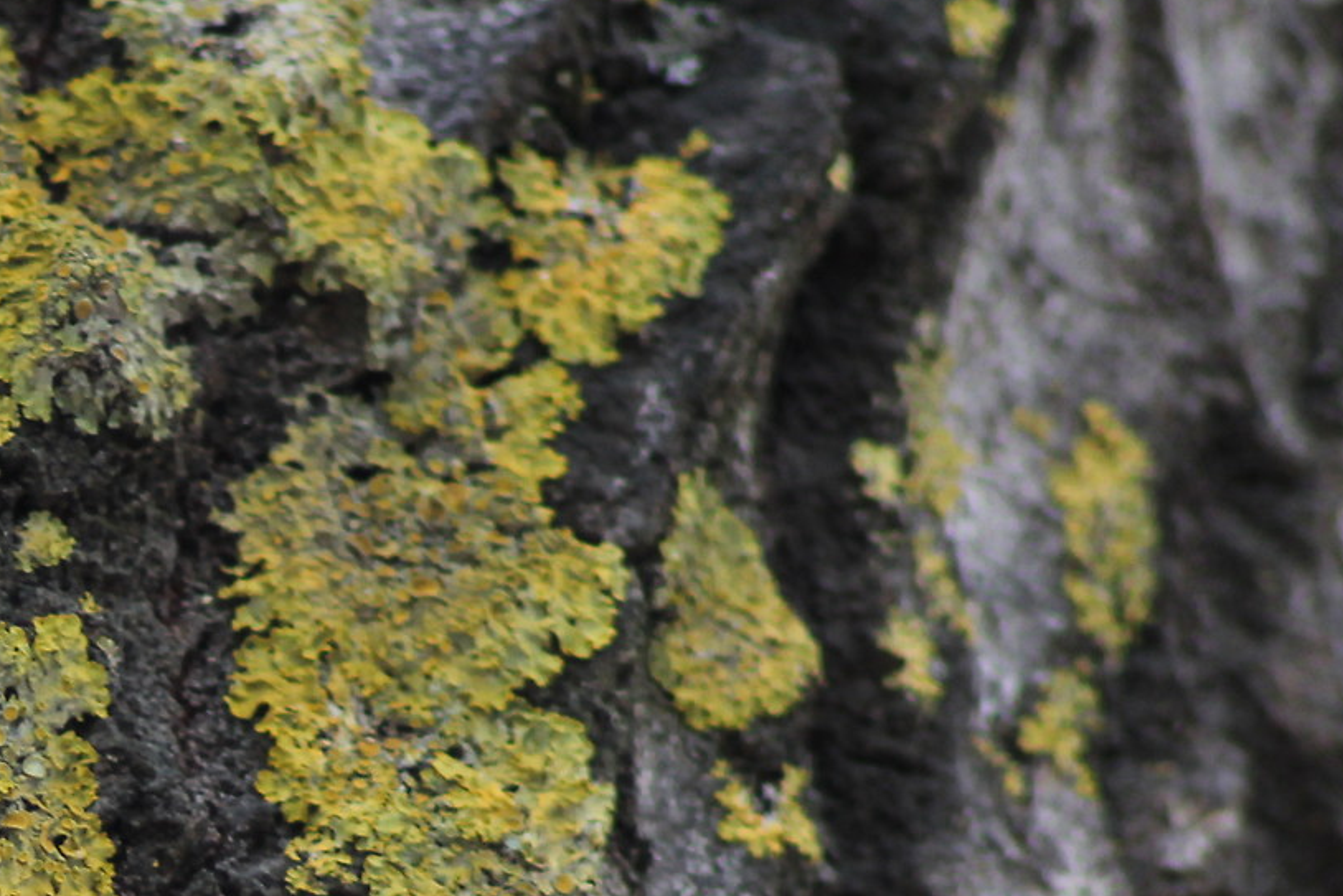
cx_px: -216
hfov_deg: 2.4
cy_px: 1045
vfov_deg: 1.6
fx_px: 31676
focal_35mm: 849
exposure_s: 1/250
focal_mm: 180
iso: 320
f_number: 4.5
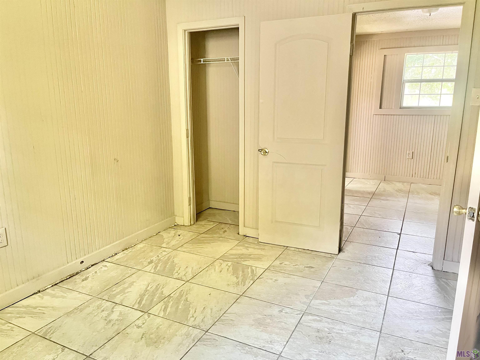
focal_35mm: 26
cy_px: 180
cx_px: 240
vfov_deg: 53.1
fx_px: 361
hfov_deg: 67.3
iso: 400
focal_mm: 5.1
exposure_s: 1/60
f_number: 1.6
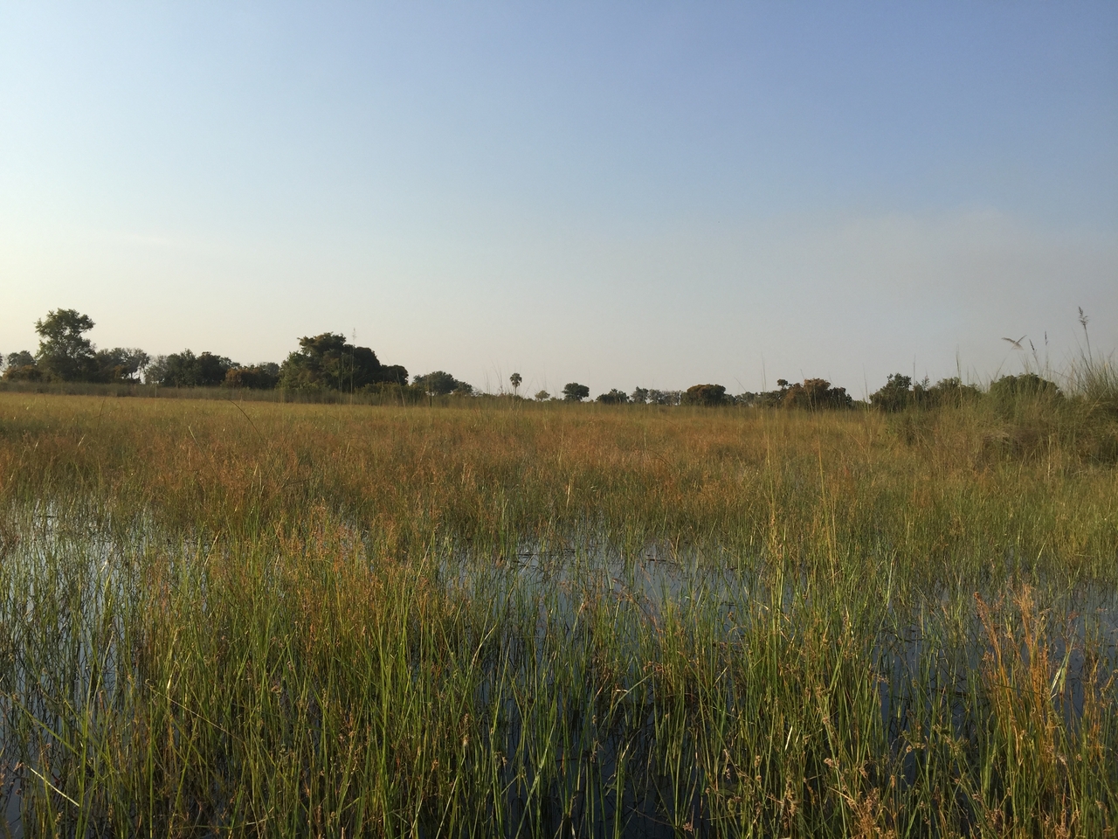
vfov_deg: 48.2
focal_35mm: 29
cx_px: 559
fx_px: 937
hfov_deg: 61.7
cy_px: 420
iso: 32
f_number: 2.2
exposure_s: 1/1276
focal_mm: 4.15
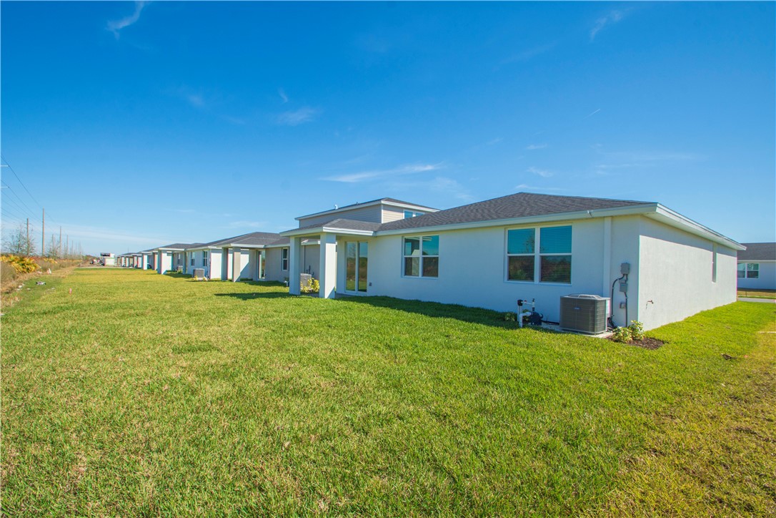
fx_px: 323
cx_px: 388
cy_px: 259
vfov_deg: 77.3
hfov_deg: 100.4
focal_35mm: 15
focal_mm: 10
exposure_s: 1/500
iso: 220
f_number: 8
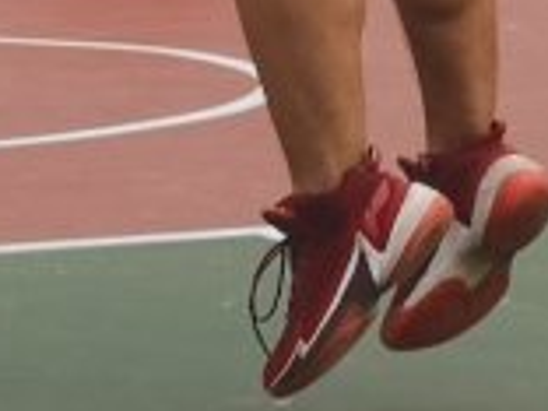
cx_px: 497
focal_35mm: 295
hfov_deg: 6.7
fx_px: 4670
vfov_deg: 4.9
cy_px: -569
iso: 50
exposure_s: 1/667
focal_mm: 3.95
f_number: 1.8
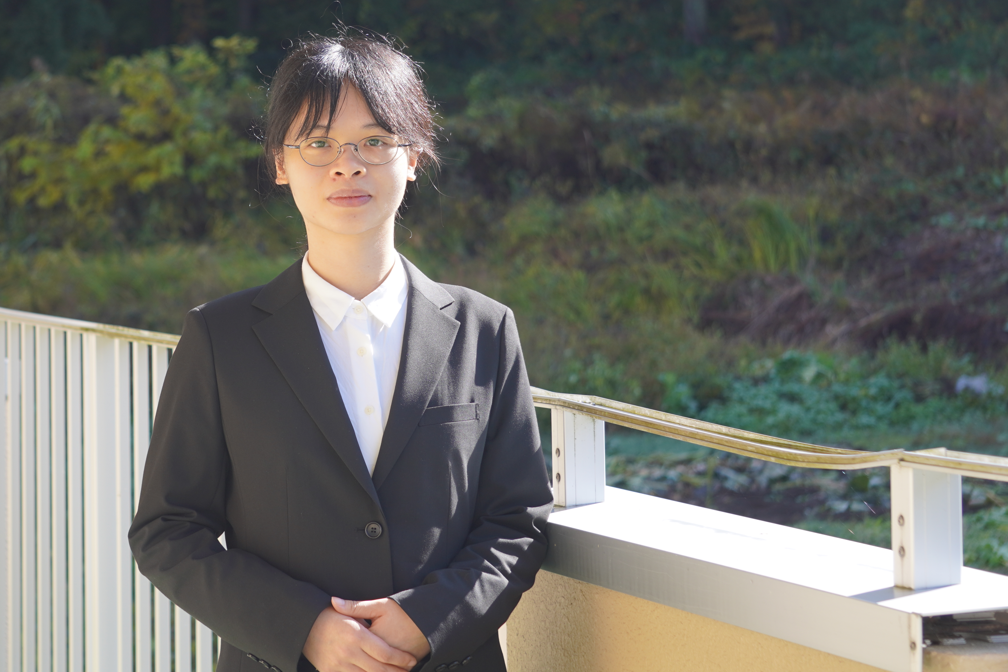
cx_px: 350
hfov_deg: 18.4
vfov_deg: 12.4
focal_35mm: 111
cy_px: 237
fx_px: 3099
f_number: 4.5
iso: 100
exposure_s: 1/160
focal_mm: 55
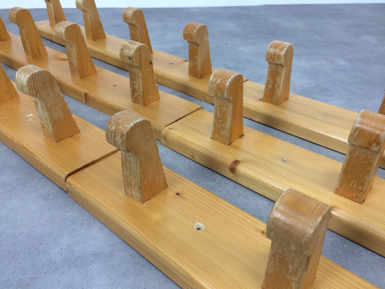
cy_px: 144
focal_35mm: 29
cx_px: 192
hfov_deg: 61.7
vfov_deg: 48.2
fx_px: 323
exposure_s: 1/33
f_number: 2.2
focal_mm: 4.15
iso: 64
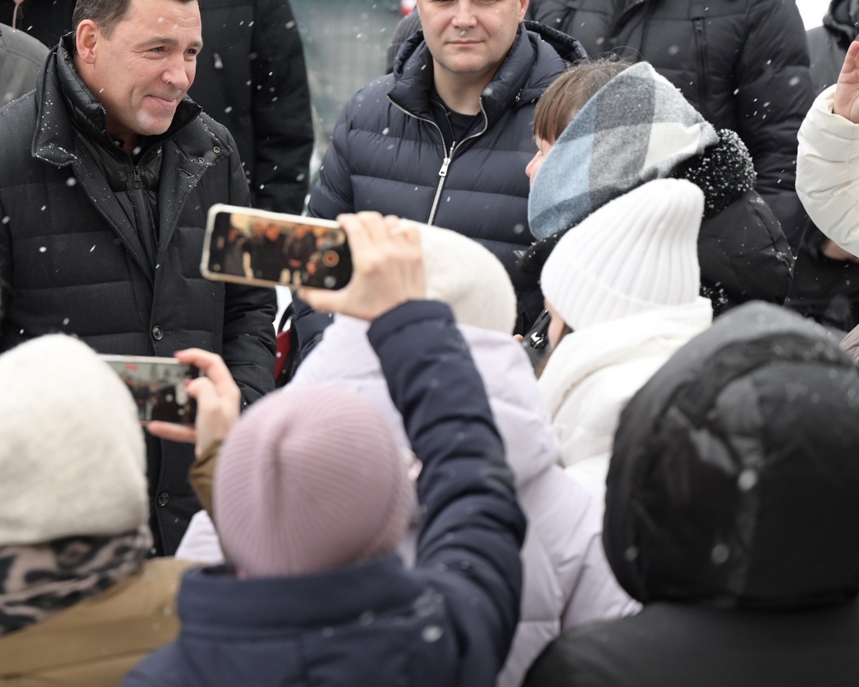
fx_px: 2923
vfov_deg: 13.4
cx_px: 194
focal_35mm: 115
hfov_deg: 16.6
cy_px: 286
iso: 640
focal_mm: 70
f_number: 2.8
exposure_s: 1/250
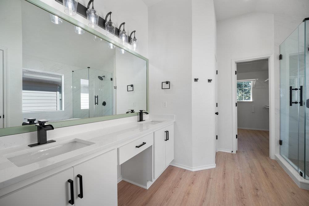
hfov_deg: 104.2
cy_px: 103
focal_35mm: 14
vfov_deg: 81.2
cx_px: 154
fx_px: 120
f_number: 8
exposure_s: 1/4
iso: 100
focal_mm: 14
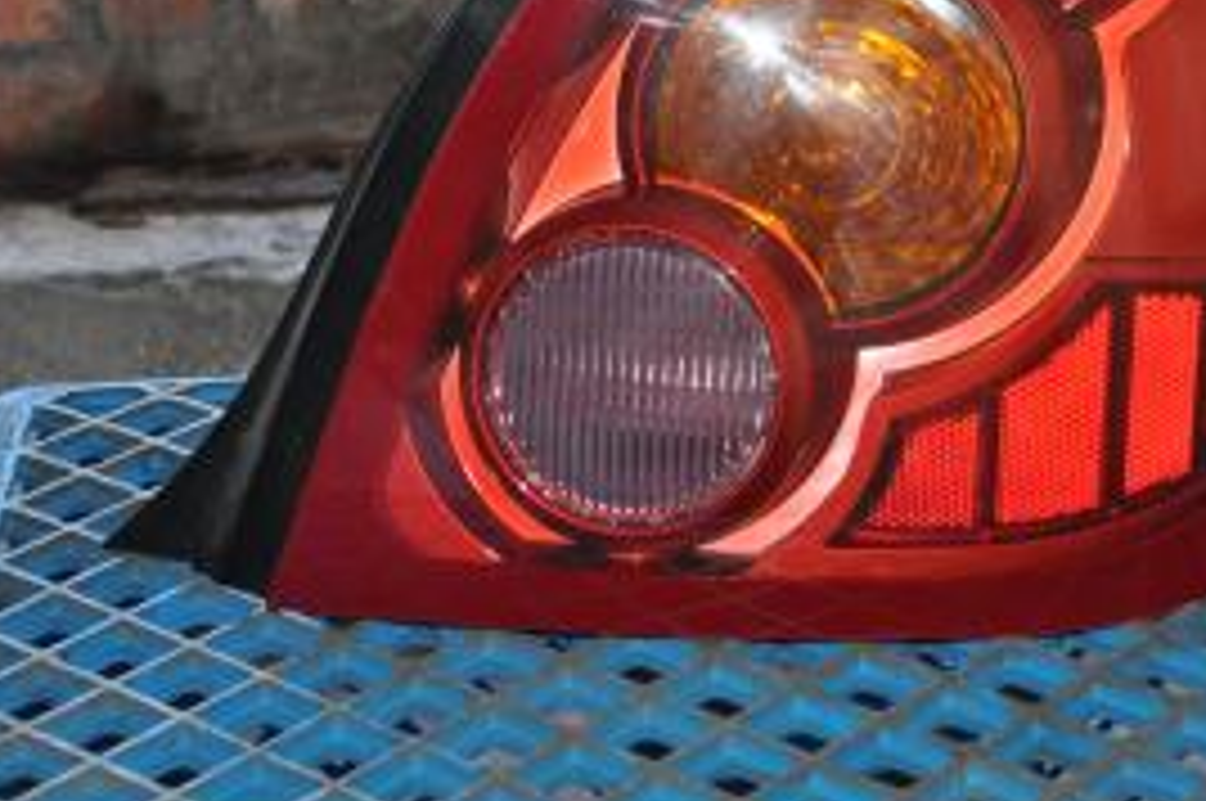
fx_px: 3277
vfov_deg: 13.9
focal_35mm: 98
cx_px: 724
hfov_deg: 20.8
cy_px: 140
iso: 800
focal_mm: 35
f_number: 4.5
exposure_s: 1/60
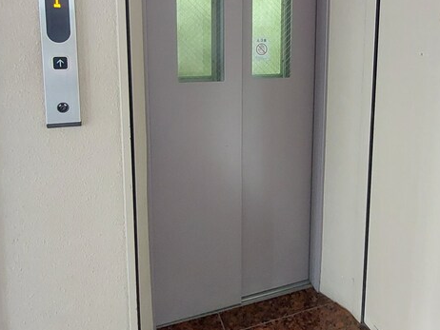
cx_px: 263
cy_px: 78
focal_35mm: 27
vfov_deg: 49.1
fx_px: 343
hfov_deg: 64.7
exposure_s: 1/20
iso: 640
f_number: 2.2
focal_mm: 1.74
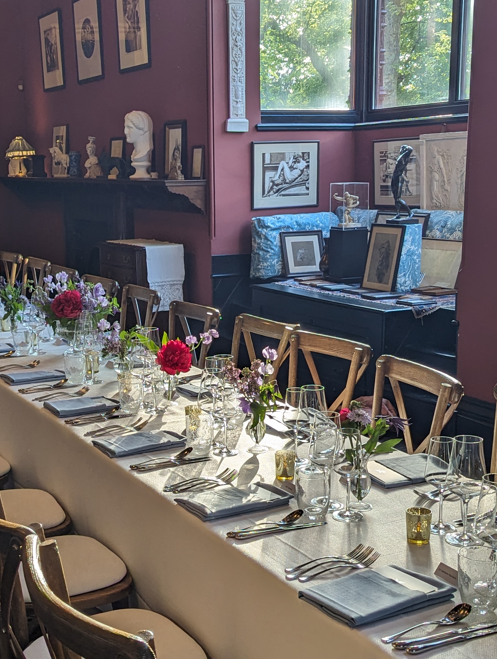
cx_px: 191
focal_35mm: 50
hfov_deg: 29.1
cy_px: 368
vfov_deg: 38.1
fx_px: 954
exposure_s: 1/198
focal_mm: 6.81
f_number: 1.85
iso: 50
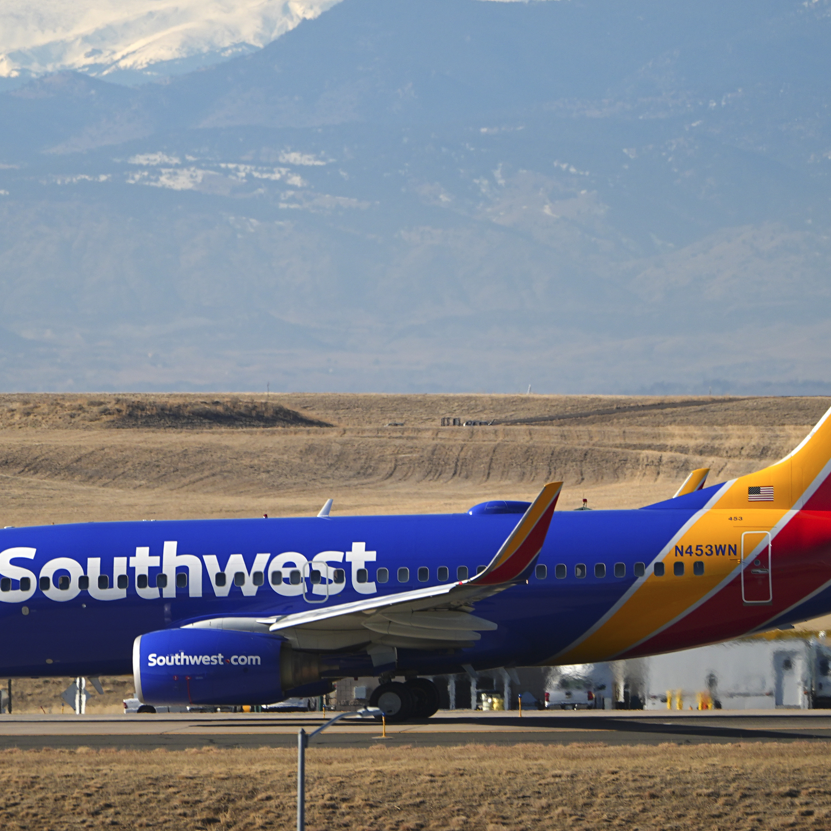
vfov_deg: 2.2
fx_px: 21456
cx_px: 425
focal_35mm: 790
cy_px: 407
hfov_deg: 2.2
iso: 200
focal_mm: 447
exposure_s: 1/1600
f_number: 6.3
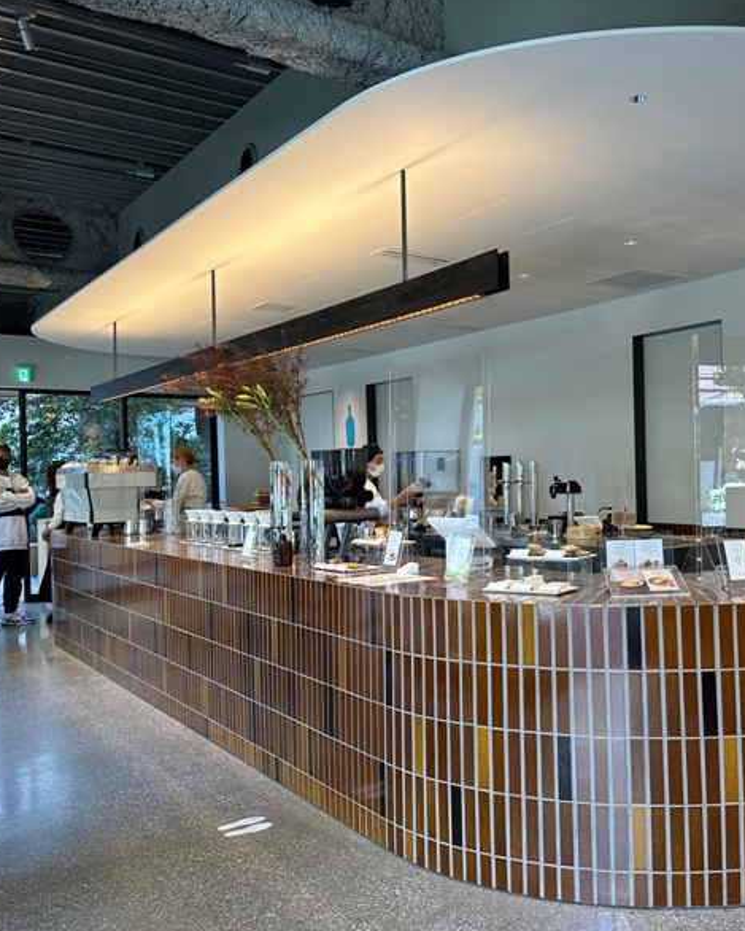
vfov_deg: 55.7
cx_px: 561
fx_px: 882
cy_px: 467
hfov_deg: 44.3
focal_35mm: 32
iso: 80
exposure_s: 1/100
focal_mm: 6.86
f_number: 1.78
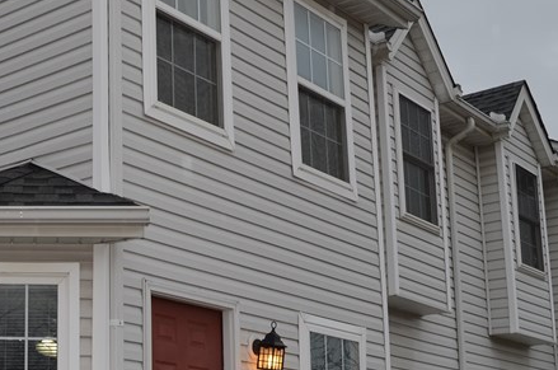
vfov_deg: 20.1
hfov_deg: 28.5
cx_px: 13
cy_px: 269
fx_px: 1037
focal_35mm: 67
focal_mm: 18
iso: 100
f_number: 5.6
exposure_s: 1/125
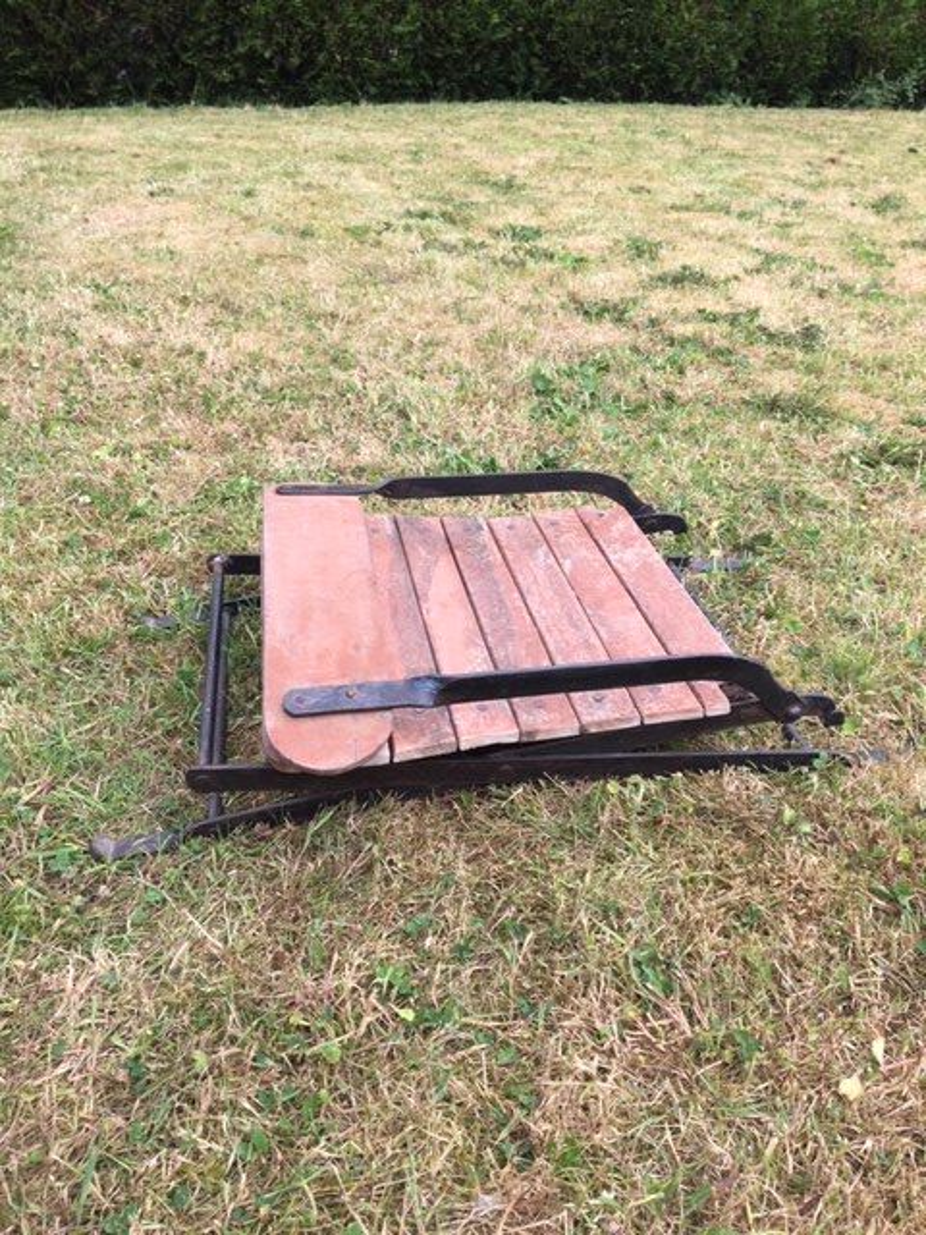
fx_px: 1034
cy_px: 618
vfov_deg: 61.7
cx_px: 463
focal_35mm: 29
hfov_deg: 48.2
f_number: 2.2
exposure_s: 1/148
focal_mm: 4.15
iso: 25
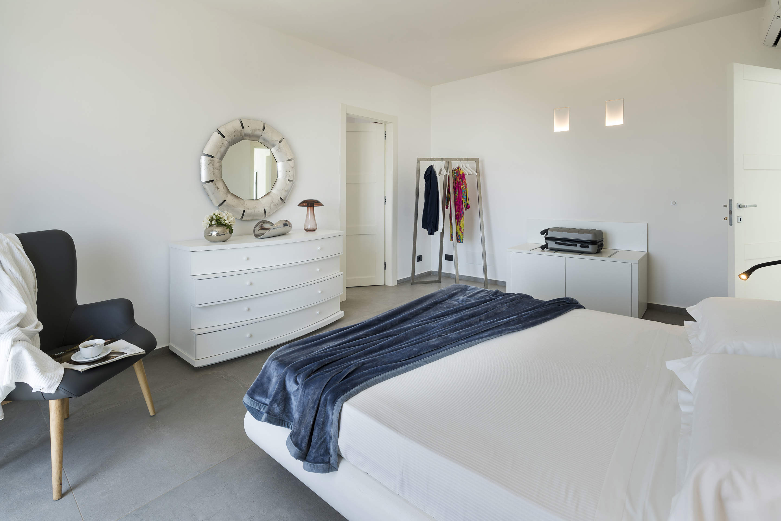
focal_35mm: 16
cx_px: 390
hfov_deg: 96.7
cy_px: 260
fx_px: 347
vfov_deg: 73.8
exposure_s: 1/10
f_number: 9
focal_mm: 16
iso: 100
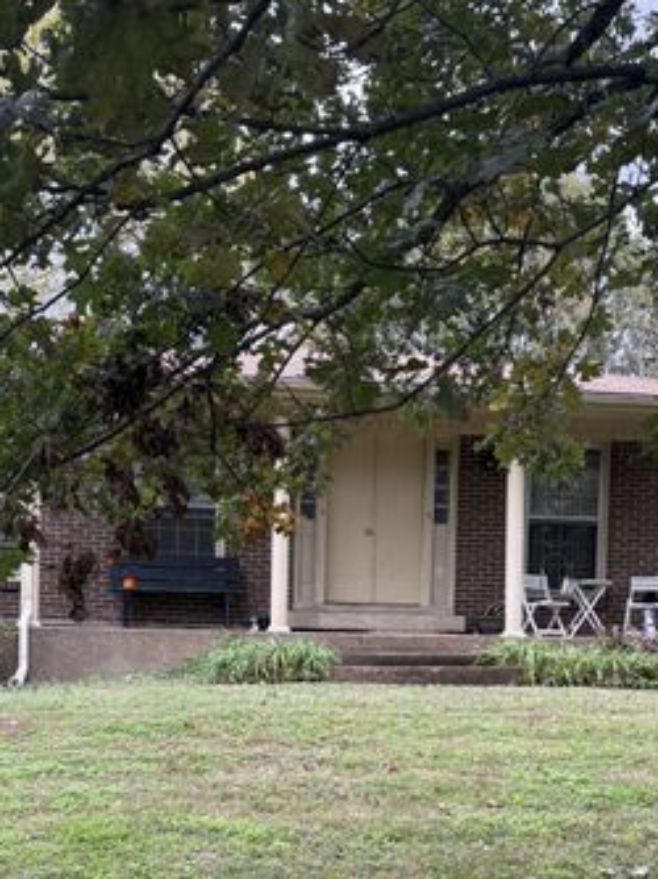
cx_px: 340
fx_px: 1320
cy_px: 722
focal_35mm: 52
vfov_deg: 35.5
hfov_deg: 28.0
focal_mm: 5.96
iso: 80
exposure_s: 1/167
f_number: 1.6
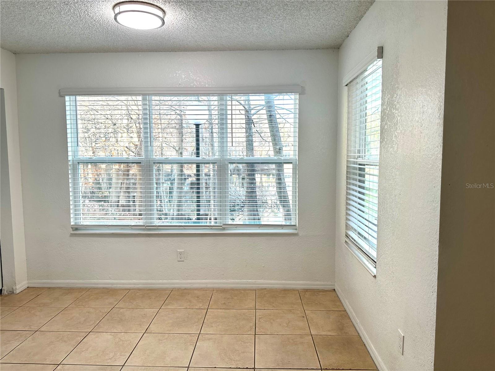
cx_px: 248
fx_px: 343
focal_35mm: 24
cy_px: 186
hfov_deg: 71.6
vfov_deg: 56.8
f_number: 1.78
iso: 80
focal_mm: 6.86
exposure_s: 1/120
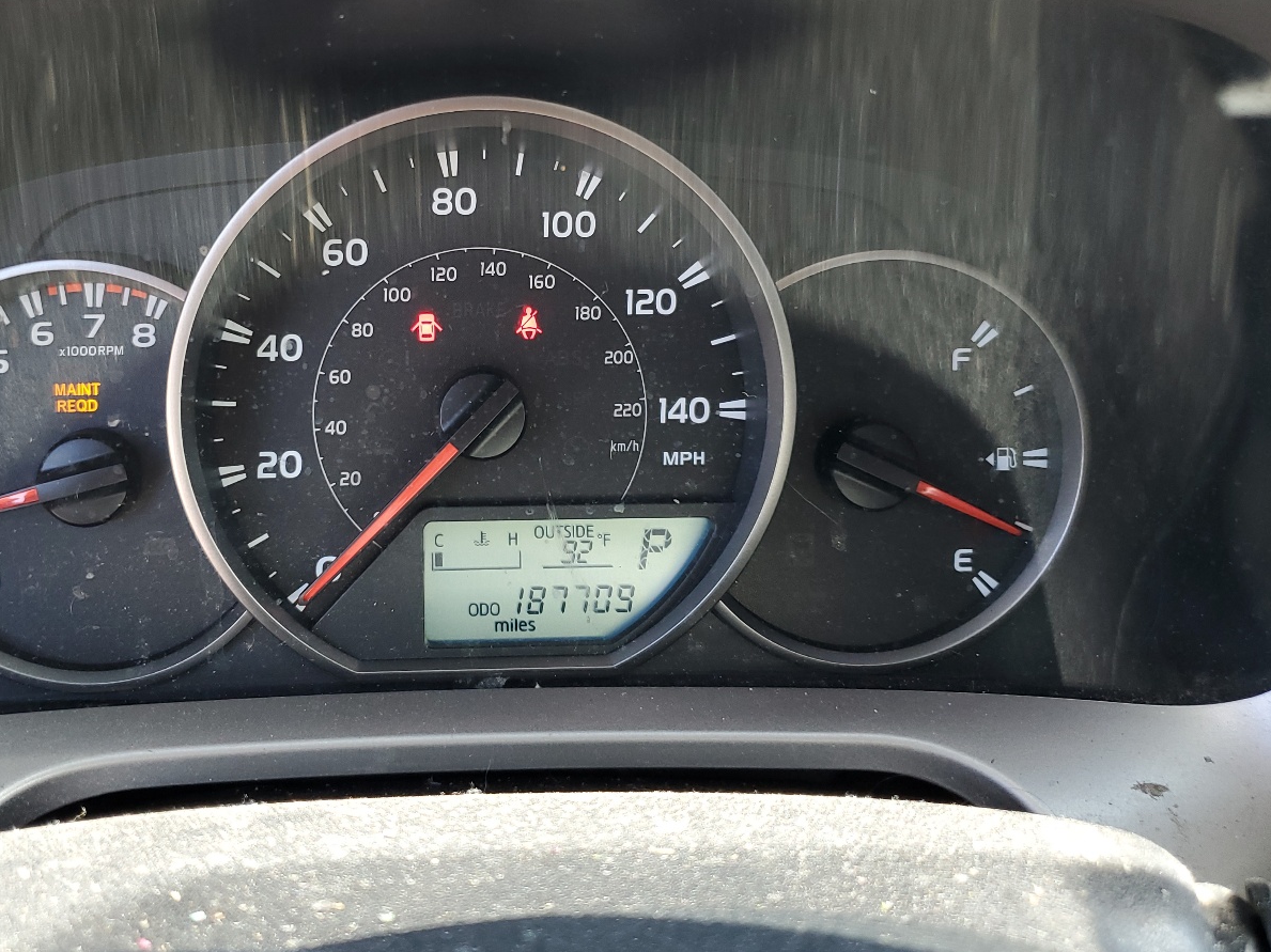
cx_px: 477
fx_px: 1285
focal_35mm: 35
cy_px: 363
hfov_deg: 52.1
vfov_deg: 40.4
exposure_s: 1/120
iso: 60
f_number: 1.5
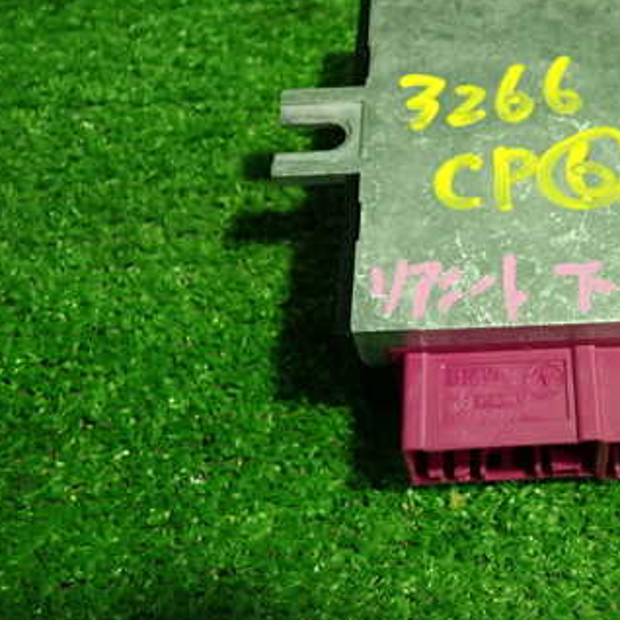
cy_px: 199
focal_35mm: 50
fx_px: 1013
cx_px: 540
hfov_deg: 32.6
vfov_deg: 33.7
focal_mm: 5.4
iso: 250
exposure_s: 1/30
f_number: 2.3
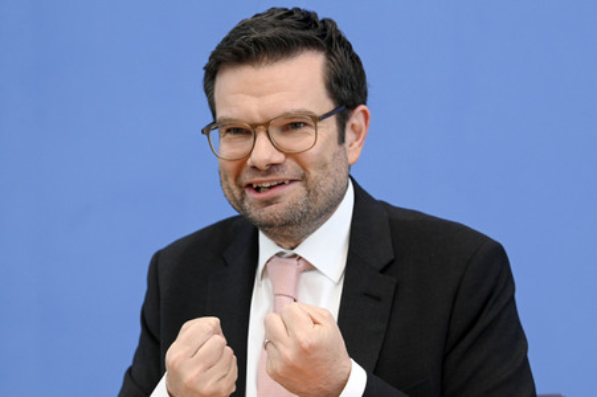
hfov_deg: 15.2
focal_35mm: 135
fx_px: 2237
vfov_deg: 10.1
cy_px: 198
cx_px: 298
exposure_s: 1/800
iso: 4000
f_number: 5.6
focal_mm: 135
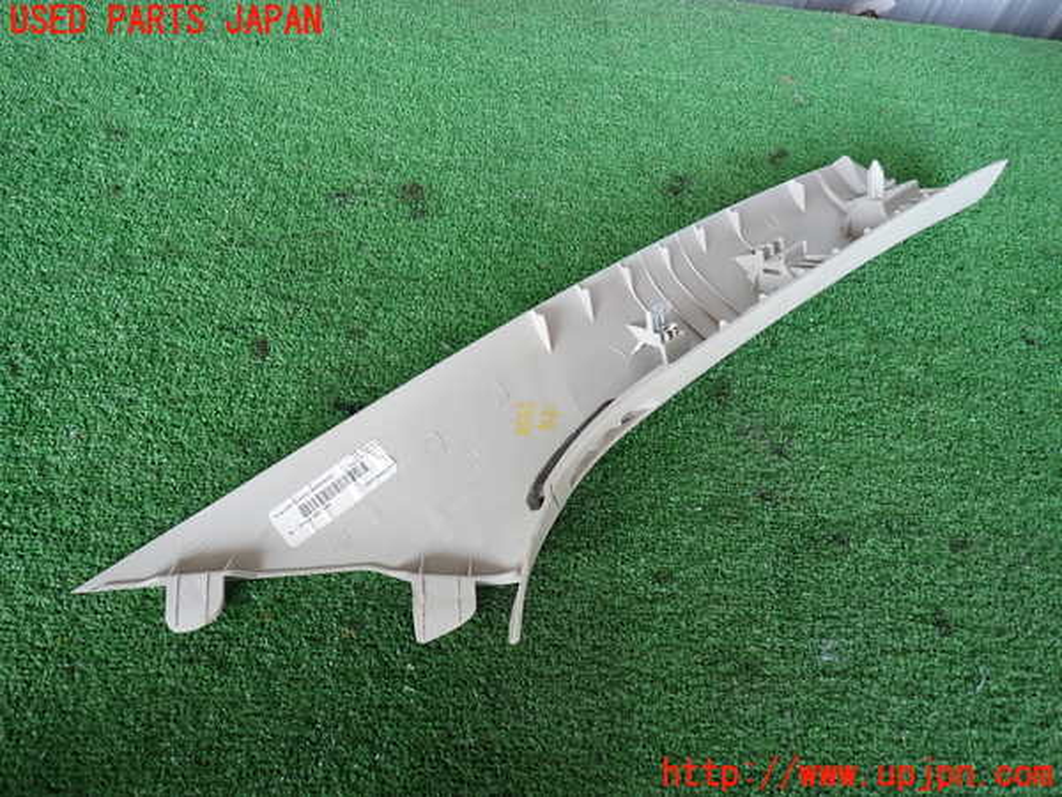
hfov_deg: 69.4
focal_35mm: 25
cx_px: 531
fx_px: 767
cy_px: 398
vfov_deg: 54.9
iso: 200
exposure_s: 1/60
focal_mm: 4.5
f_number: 2
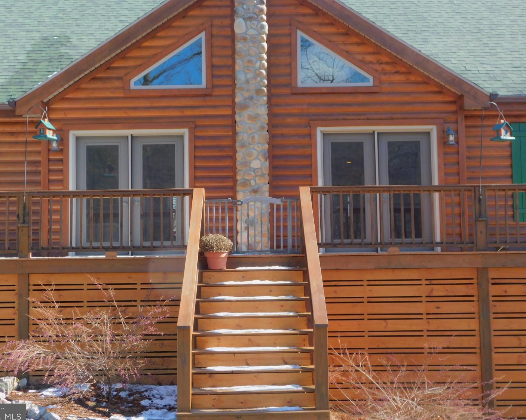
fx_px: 778
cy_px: 203
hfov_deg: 37.3
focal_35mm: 50
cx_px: 252
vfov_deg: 30.2
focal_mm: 8
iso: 125
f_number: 3.7
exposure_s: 1/320
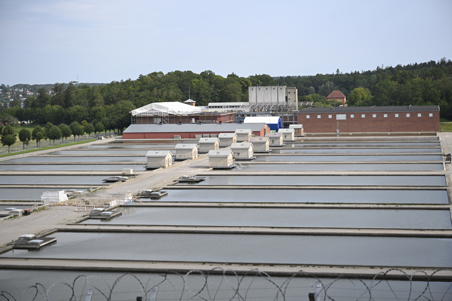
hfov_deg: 28.8
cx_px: 226
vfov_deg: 19.4
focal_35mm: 70
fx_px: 879
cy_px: 150
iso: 100
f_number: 4
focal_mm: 70
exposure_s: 1/800
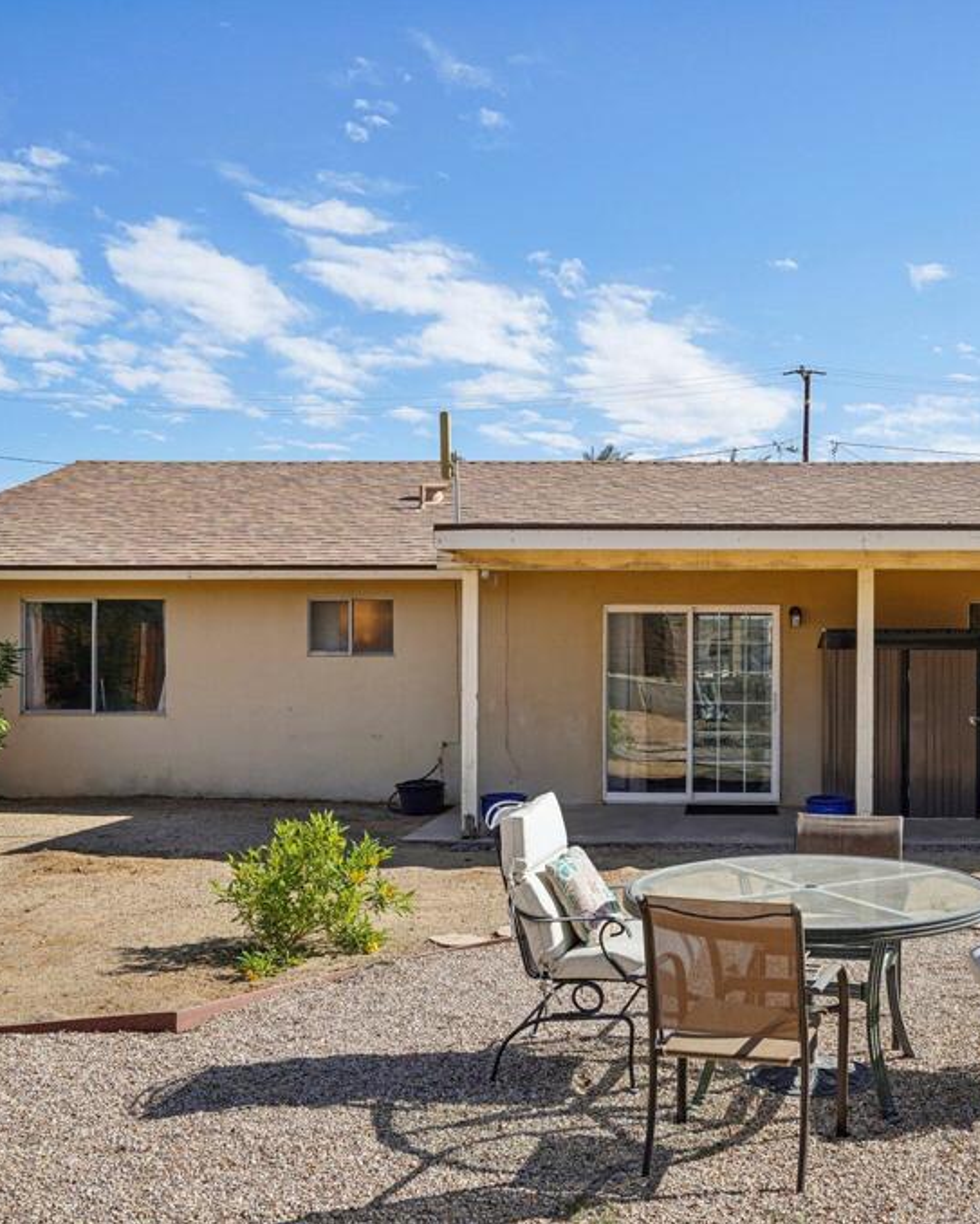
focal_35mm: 34
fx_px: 1232
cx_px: 740
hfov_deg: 42.0
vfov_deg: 52.8
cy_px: 614
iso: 100
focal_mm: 24
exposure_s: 1/320
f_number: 8
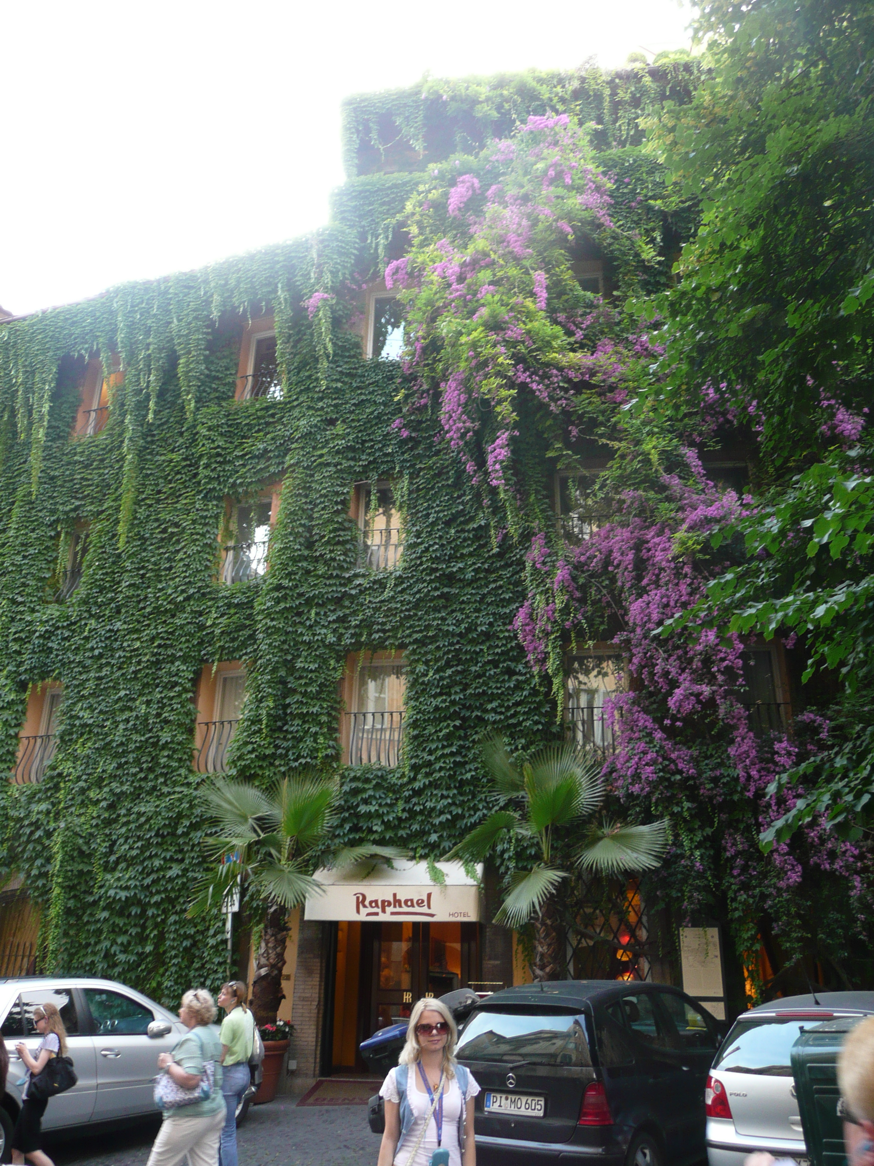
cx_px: 437
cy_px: 583
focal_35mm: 28
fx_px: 943
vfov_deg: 63.4
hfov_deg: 49.7
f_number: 3.3
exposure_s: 1/30
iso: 125
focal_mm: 4.6
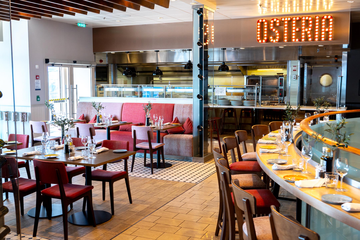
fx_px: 381
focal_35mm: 38
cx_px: 180
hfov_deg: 50.6
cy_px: 120
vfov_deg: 35.0
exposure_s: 1/80
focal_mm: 25.4
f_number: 4
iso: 250
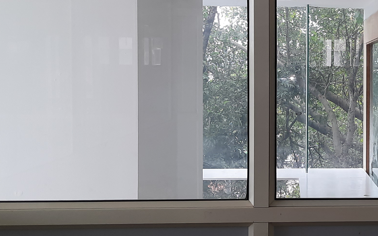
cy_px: 102
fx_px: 700
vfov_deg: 19.1
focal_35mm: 68
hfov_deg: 29.0
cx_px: 339
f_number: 2
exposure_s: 1/100
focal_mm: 4.6
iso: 25
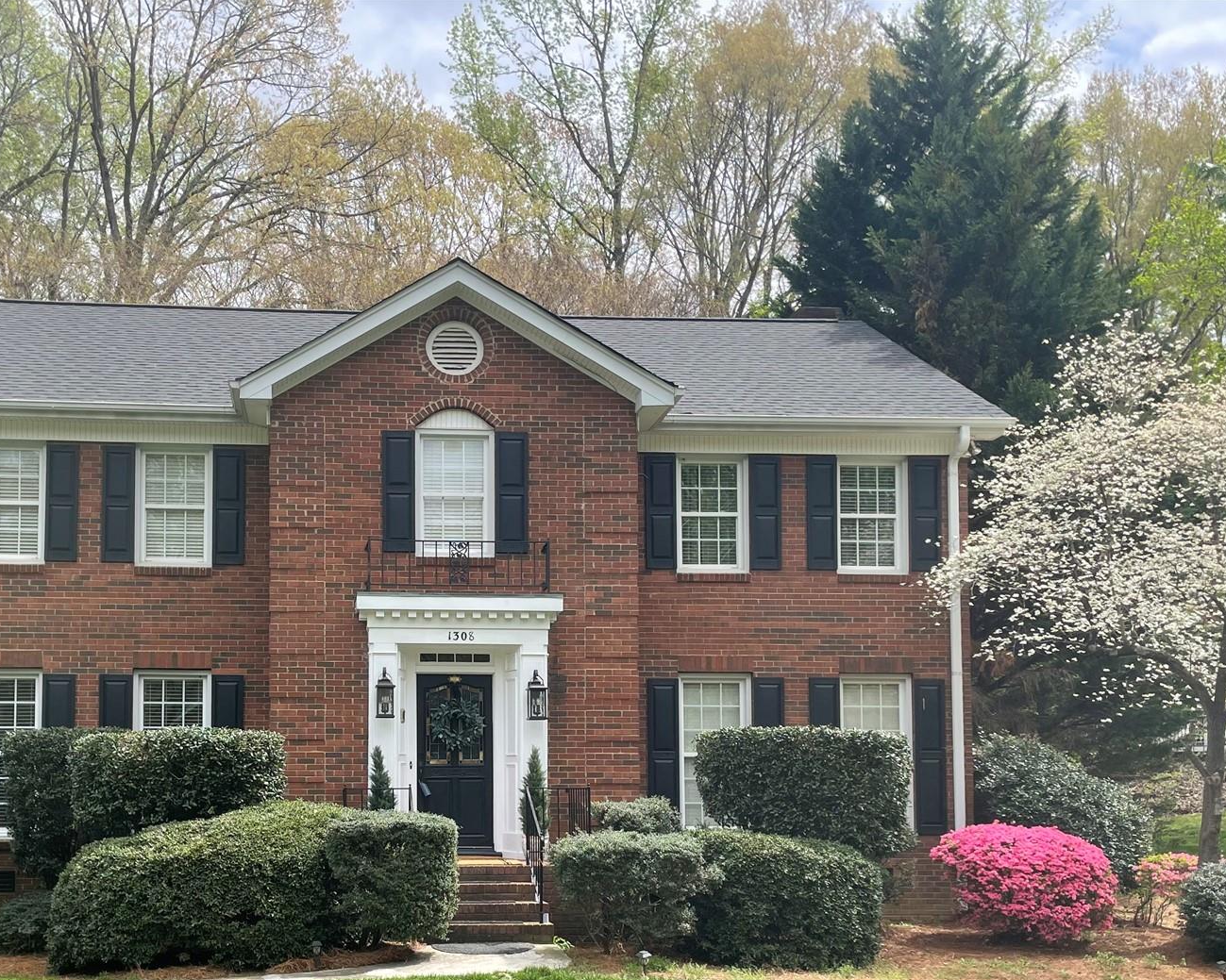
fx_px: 1451
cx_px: 416
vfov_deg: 36.5
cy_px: 723
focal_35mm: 40
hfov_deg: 45.2
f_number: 1.6
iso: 32
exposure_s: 1/1453
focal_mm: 4.2
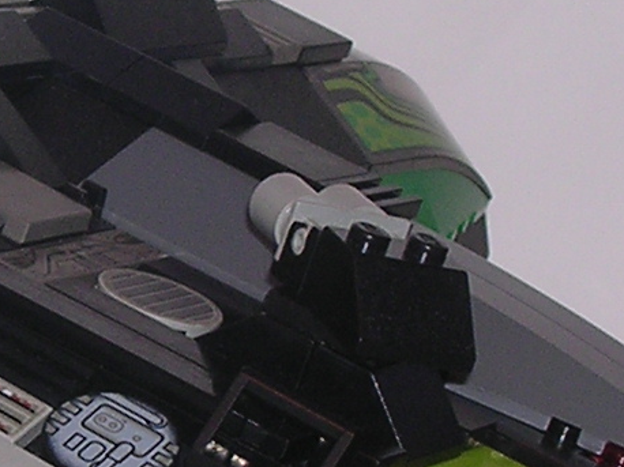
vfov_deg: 5.3
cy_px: 286
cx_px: -113
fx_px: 5081
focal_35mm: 282
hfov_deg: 7.0
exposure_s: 1/60.1
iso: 100
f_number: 3.5
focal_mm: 9.6
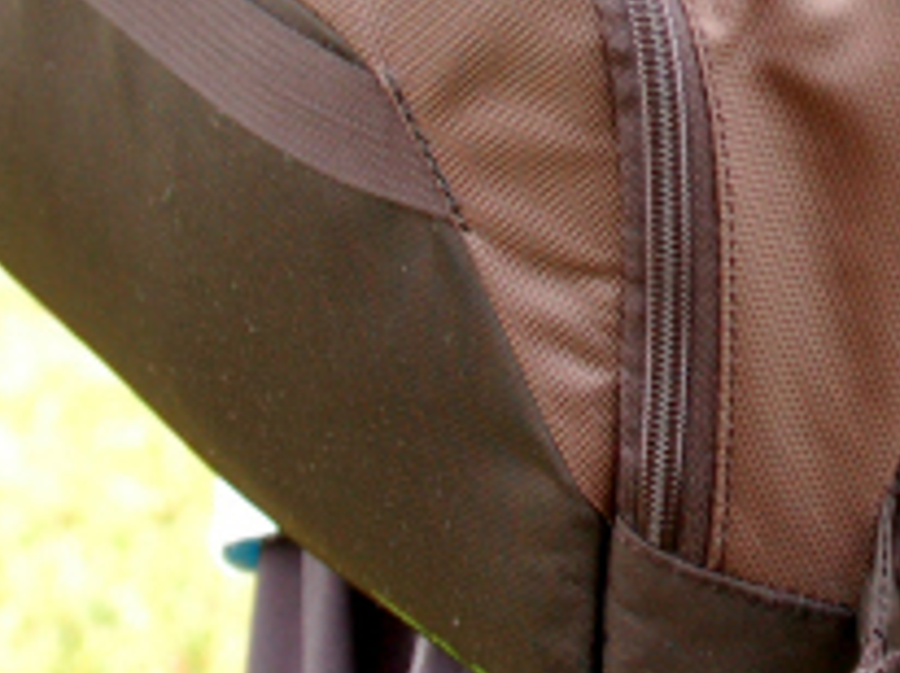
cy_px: -22
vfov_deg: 8.9
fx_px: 4311
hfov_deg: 11.8
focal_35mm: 166
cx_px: 883
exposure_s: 1/15
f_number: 6.3
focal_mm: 32
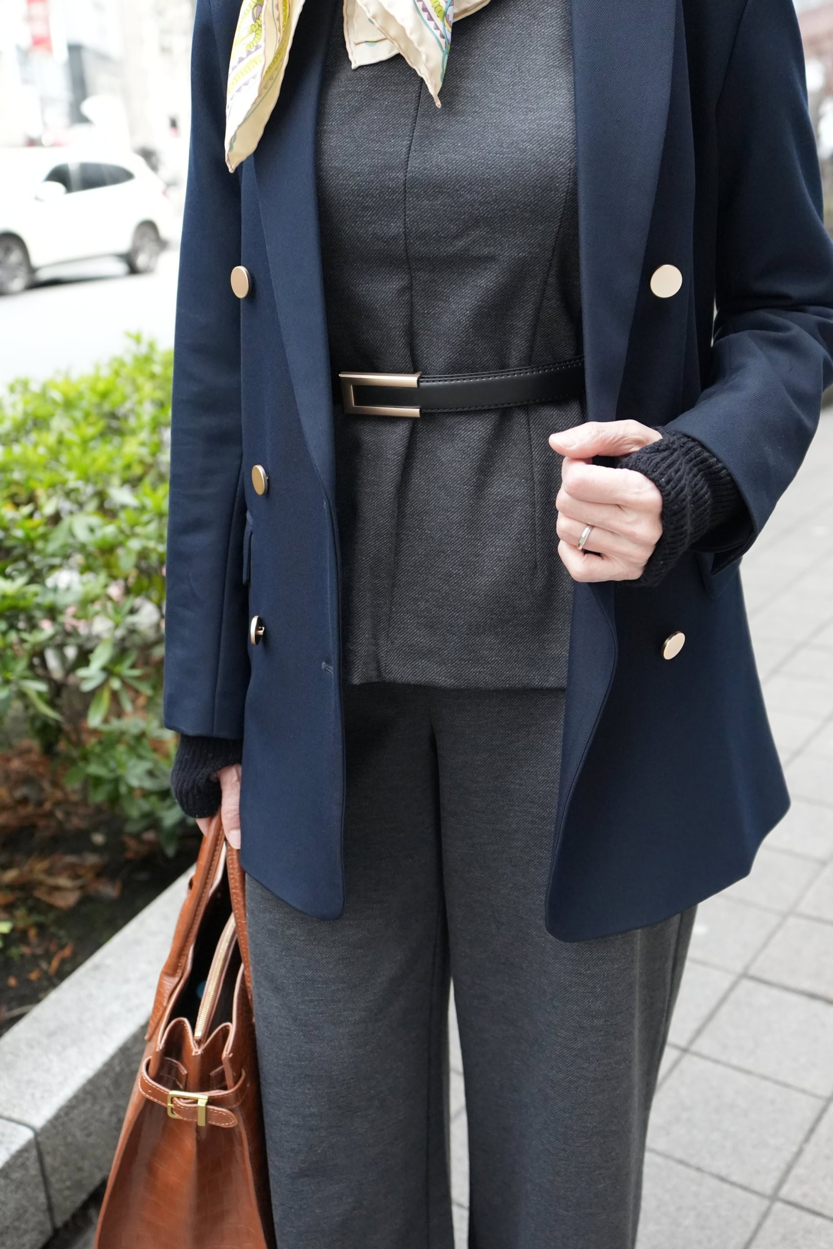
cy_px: 624
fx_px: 1249
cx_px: 416
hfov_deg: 36.9
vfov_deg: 53.1
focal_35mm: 36
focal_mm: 24
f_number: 2.8
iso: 4000
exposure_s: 1/1880
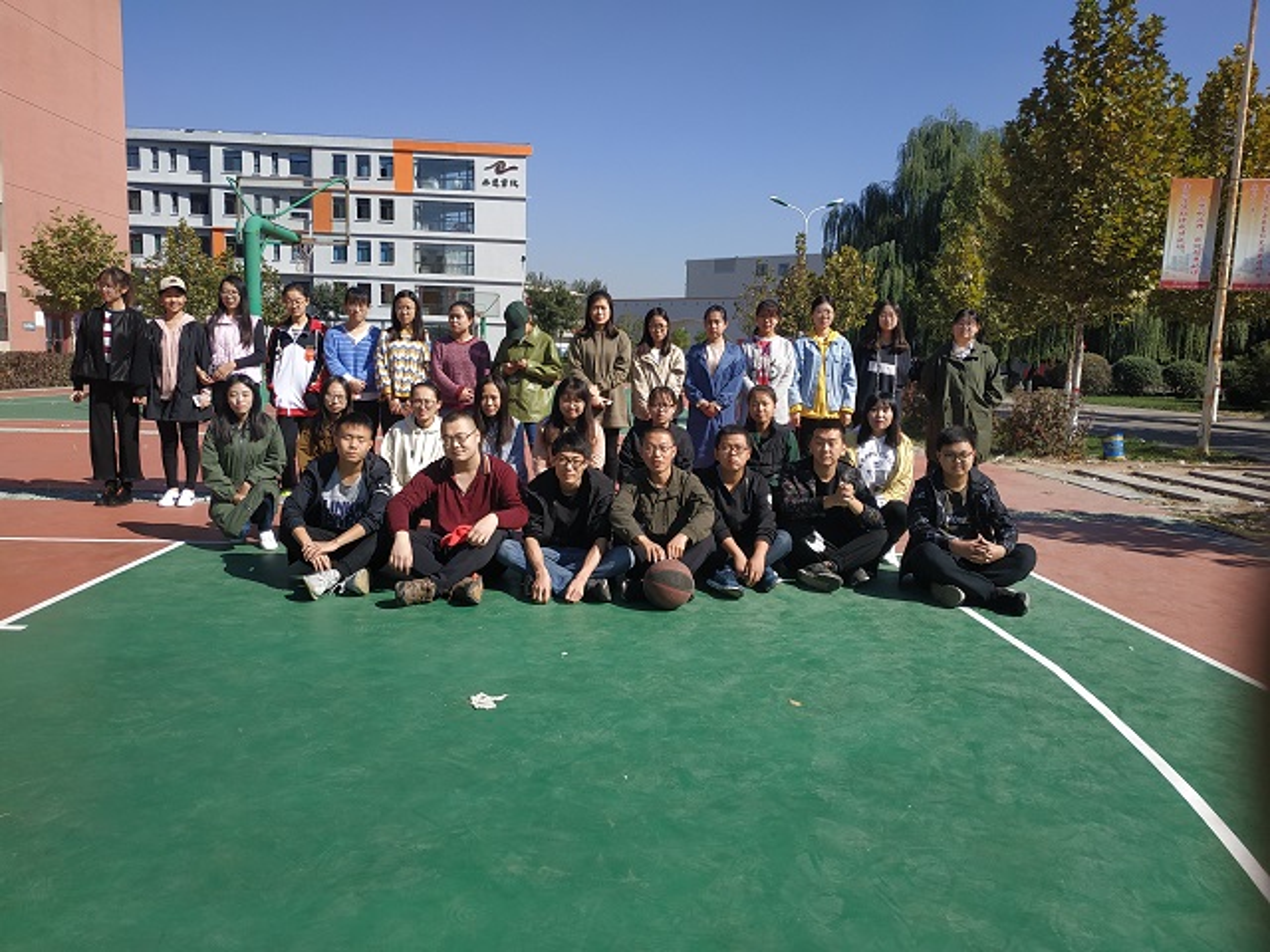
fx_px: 881
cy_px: 476
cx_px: 635
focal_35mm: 24
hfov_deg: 71.6
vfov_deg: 56.8
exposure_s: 1/2010
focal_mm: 3.94
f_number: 1.9
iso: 100
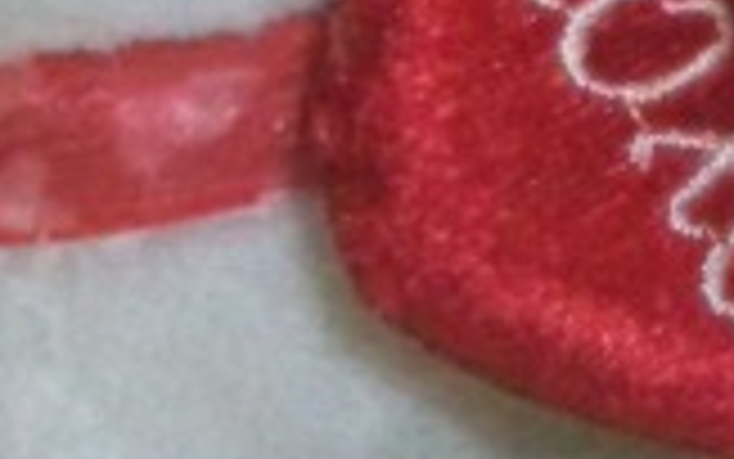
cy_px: 40
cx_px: 1324
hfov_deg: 9.4
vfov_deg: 6.2
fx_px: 4262
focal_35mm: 213
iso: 400
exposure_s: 1/125
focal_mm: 5.7
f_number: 2.8
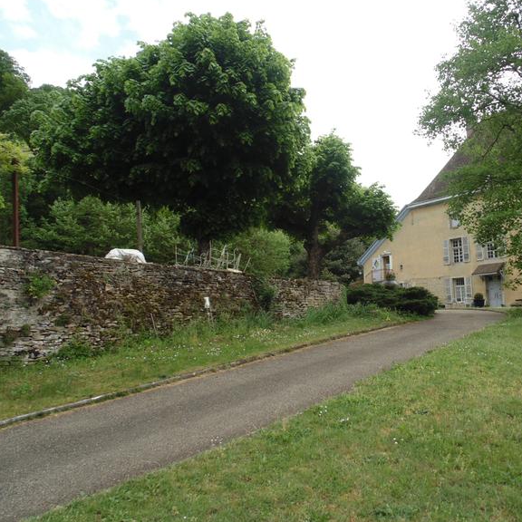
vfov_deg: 59.1
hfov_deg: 58.2
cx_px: 333
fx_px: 461
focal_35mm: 27
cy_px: 251
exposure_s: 1/500
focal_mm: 4
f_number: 3.1
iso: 80
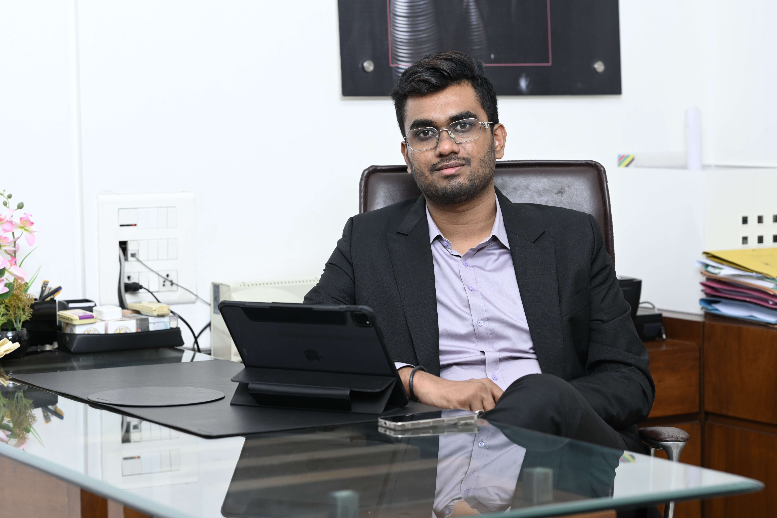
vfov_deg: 14.4
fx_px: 2050
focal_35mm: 95
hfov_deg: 21.5
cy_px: 235
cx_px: 428
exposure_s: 1/160
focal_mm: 85
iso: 400
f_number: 4
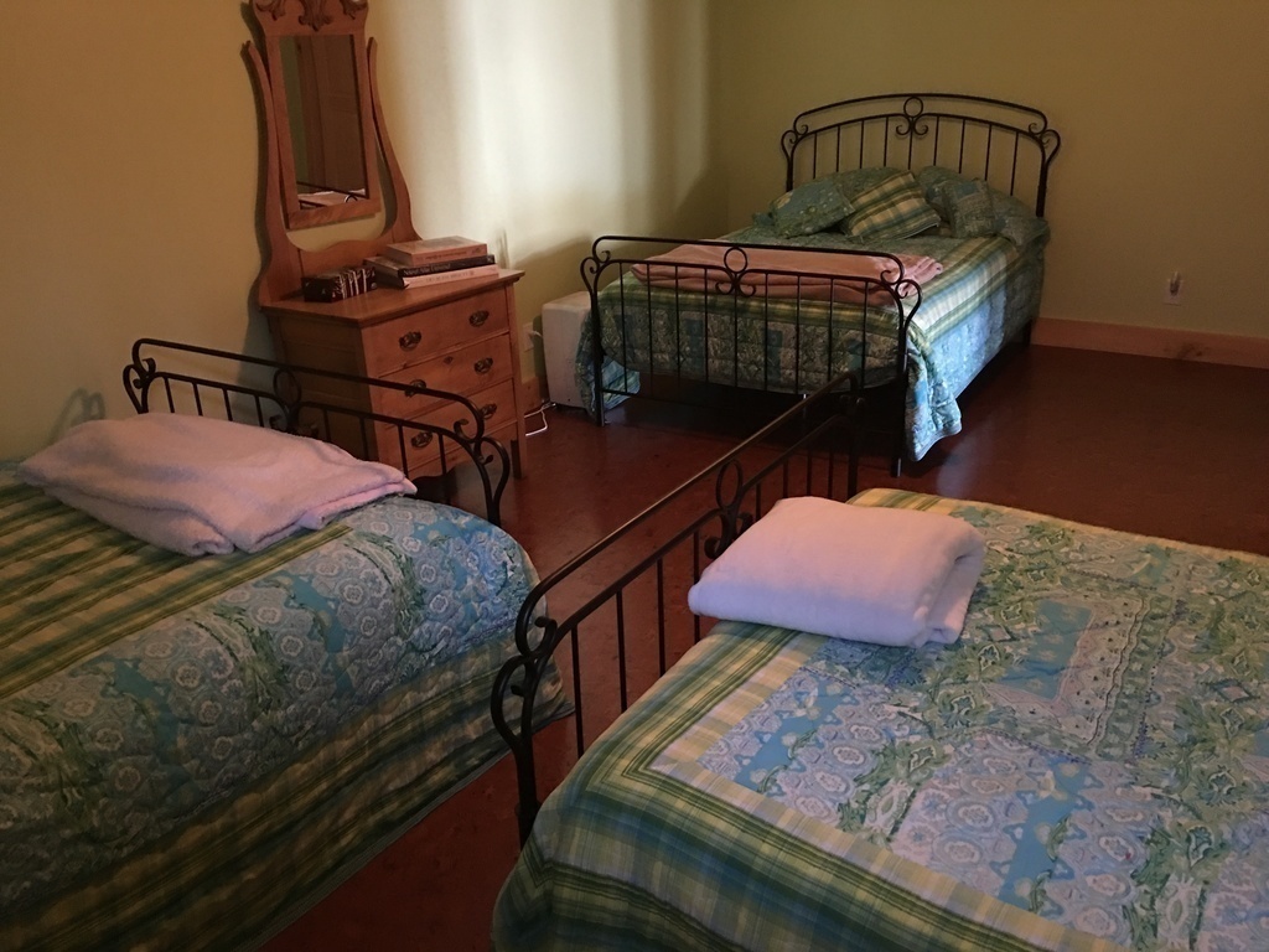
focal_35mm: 29
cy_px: 476
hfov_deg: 61.7
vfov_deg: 48.2
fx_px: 1063
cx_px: 634
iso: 100
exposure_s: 1/4
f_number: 2.2
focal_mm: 4.15
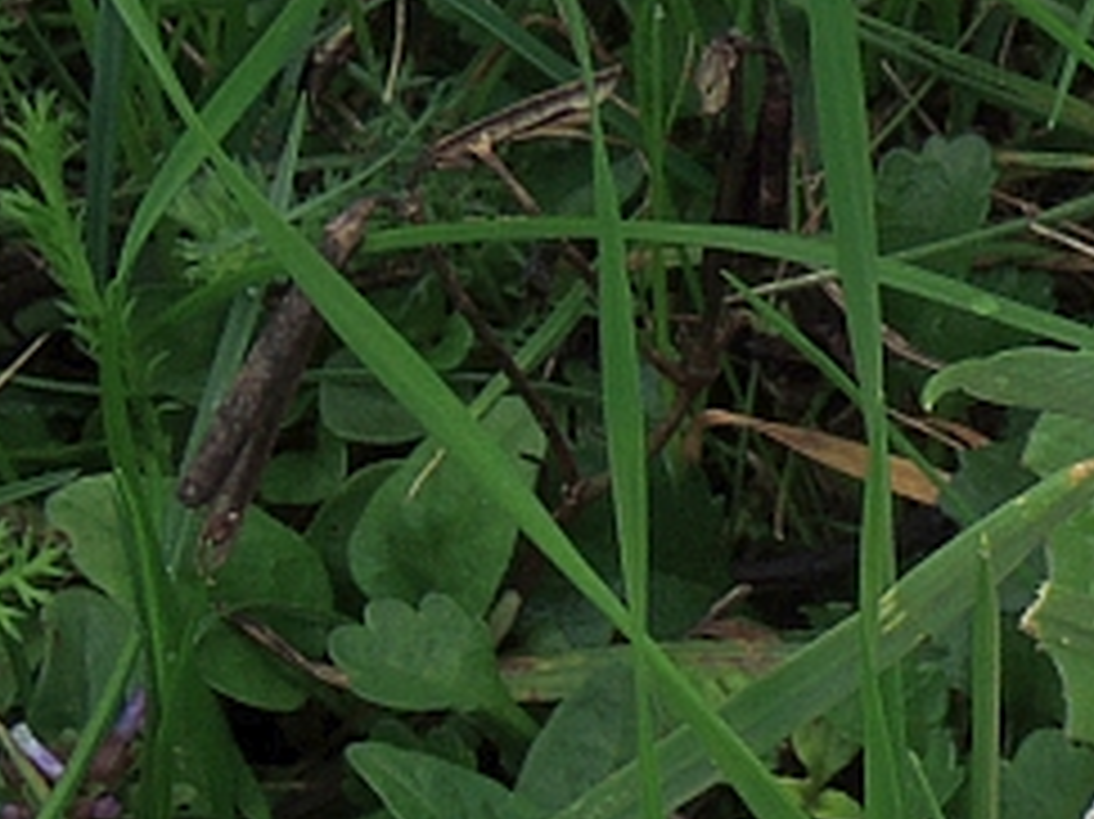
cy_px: 1350
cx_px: 1720
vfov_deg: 7.3
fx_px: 6254
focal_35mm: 198
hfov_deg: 9.7
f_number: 7.8
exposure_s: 1/50
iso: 100
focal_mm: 8.3
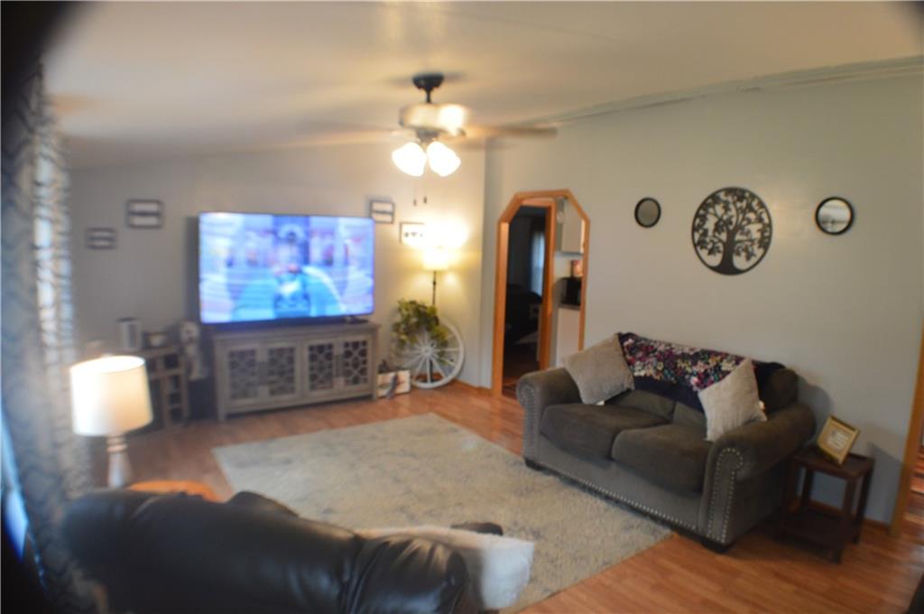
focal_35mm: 27
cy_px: 307
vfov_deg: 47.8
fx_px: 692
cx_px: 462
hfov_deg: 67.4
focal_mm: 18
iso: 800
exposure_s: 1/15
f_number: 5.6
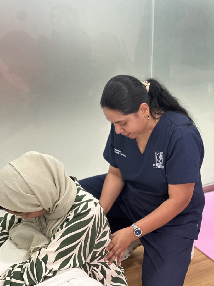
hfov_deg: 19.1
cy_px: 143
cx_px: 107
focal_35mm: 77
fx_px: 635
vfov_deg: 25.3
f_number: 2.8
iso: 160
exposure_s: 1/33
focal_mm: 9
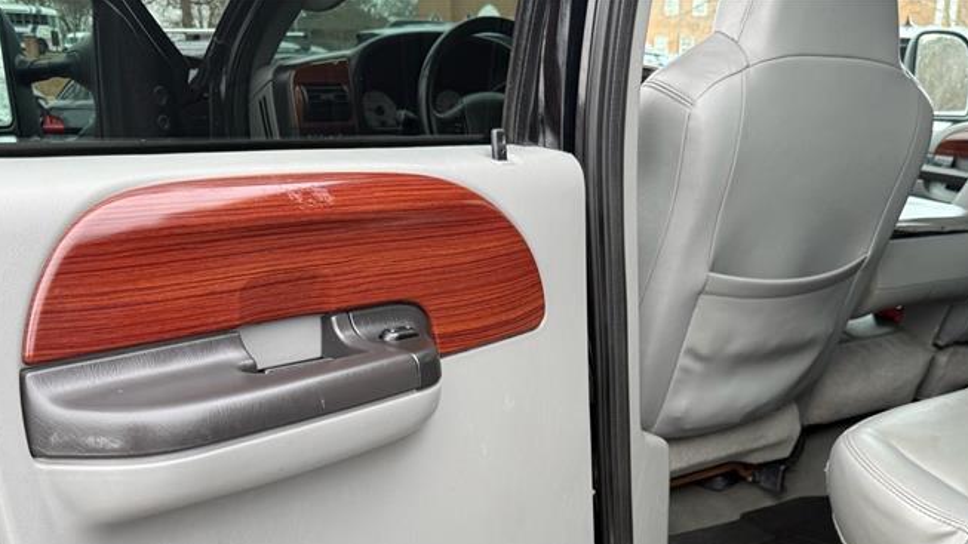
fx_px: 1052
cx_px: 586
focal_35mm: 41
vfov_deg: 27.1
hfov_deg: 49.1
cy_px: 566
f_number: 1.78
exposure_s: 1/126
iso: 50
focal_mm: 6.76
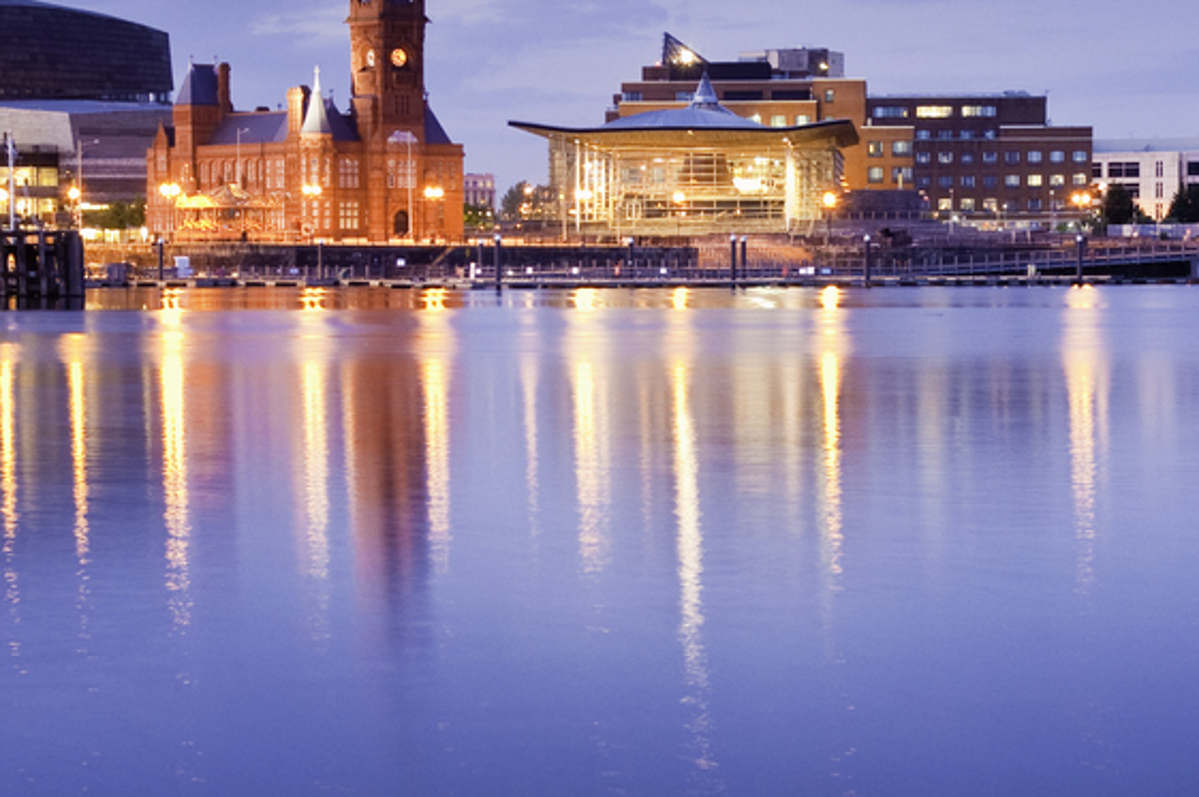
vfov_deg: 13.1
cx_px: 666
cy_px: 428
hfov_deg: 19.6
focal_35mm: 104
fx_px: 3465
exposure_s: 5
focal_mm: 31
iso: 200
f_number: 5.6
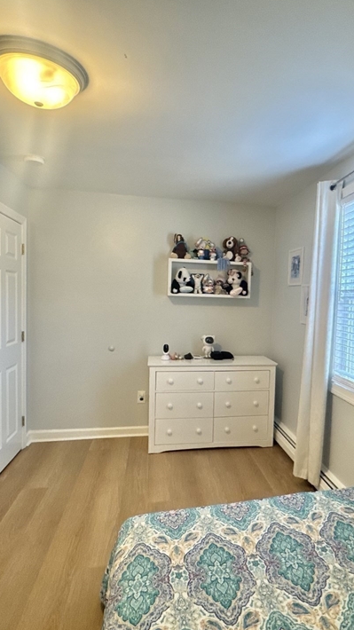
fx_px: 367
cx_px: 226
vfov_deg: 81.2
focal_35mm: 22
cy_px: 320
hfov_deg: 50.8
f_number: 2.2
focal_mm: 2.22
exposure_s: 1/120
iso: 200
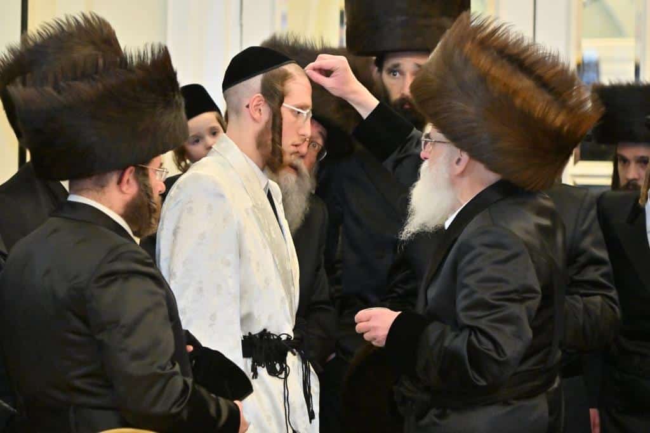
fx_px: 3249
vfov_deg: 7.6
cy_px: 216
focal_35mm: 180
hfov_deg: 11.4
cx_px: 325
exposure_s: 1/125
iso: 2500
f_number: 4
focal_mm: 120
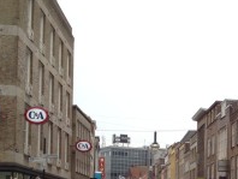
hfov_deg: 19.6
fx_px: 668
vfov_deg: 14.9
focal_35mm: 97
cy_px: 198
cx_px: 244
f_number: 2.4
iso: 50
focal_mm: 4.28
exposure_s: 1/201
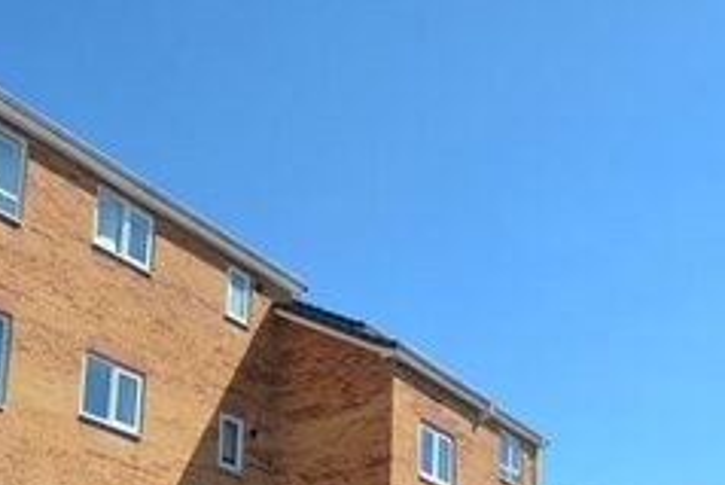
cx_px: 311
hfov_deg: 40.6
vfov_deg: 25.4
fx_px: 977
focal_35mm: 48
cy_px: 560
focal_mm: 11
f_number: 8
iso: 100
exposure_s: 1/250
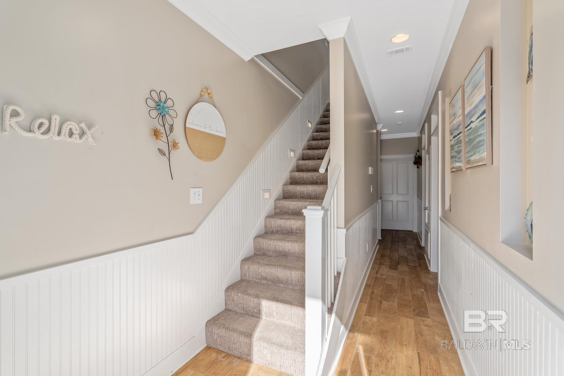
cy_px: 188
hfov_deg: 96.7
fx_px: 251
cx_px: 282
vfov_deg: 73.7
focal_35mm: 16
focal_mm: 16
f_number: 8
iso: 500
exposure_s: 1/50
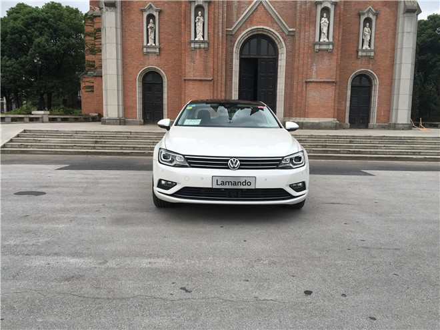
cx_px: 220
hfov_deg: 61.7
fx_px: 369
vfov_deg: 48.2
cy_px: 165
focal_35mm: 29
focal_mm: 4.15
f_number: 2.2
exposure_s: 1/519
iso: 25
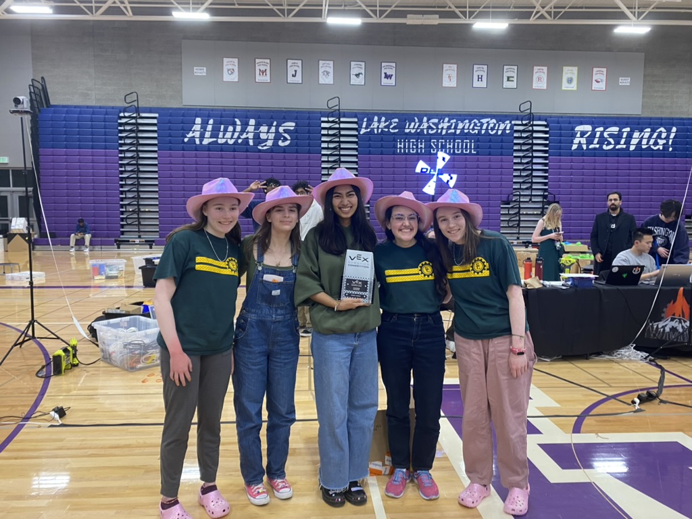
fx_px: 520
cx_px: 346
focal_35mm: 26
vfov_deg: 53.1
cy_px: 260
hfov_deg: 67.3
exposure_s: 1/60
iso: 100
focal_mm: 4.25
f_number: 1.8
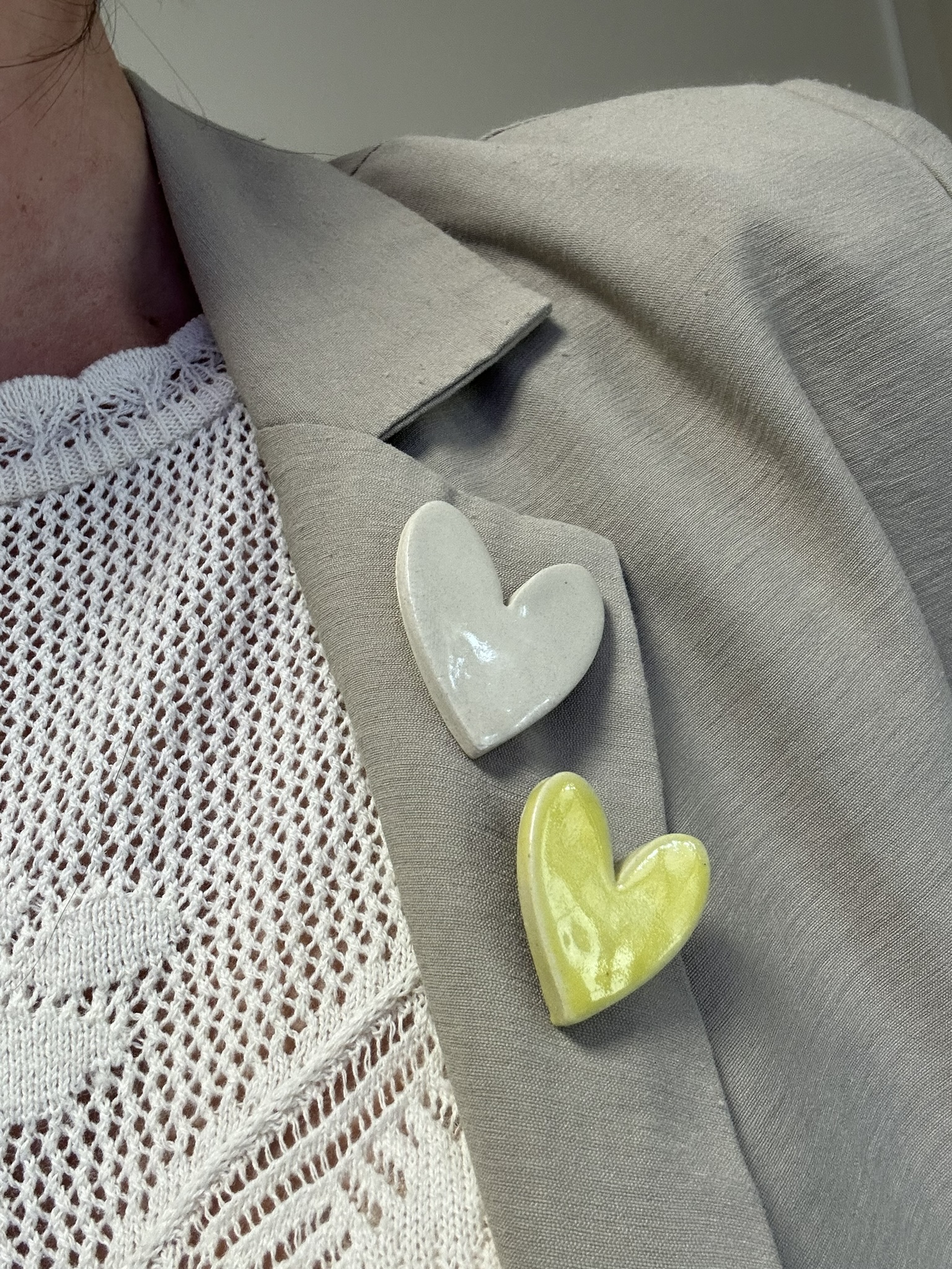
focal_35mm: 30
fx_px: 1100
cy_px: 634
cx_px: 476
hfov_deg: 46.8
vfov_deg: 60.0
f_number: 1.9
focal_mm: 2.69
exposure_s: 1/89
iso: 80
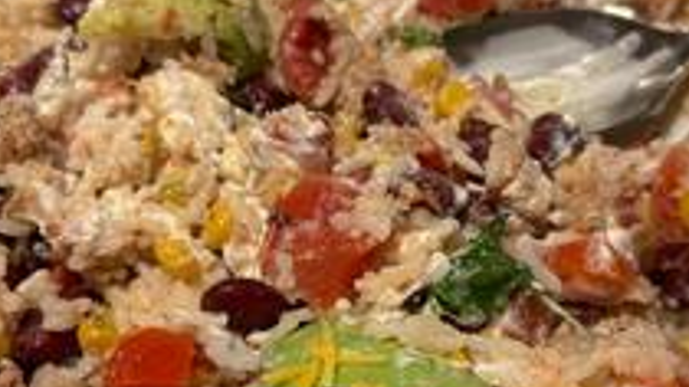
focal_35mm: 54
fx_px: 986
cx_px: 318
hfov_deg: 38.5
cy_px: 246
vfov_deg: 22.1
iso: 100
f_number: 1.5
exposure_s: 1/60
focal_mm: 5.7
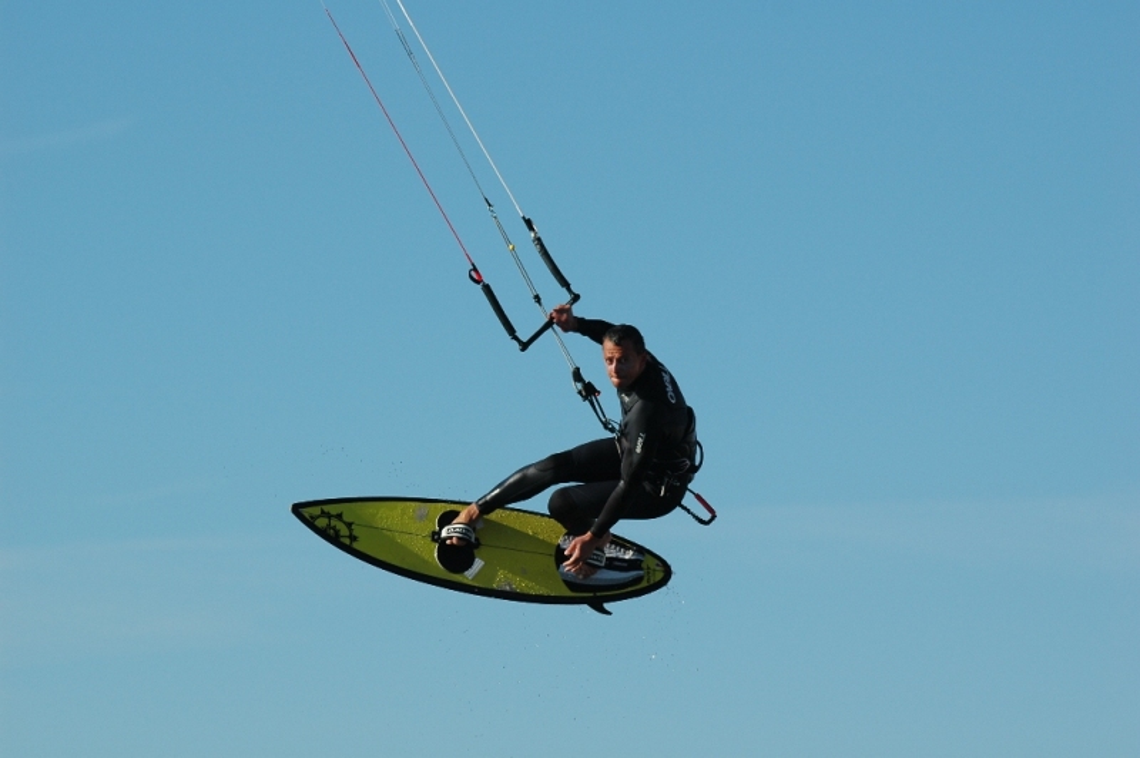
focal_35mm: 315
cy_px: 379
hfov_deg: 6.5
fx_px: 9967
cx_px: 570
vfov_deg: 4.4
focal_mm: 210
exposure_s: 1/2000
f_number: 4.5
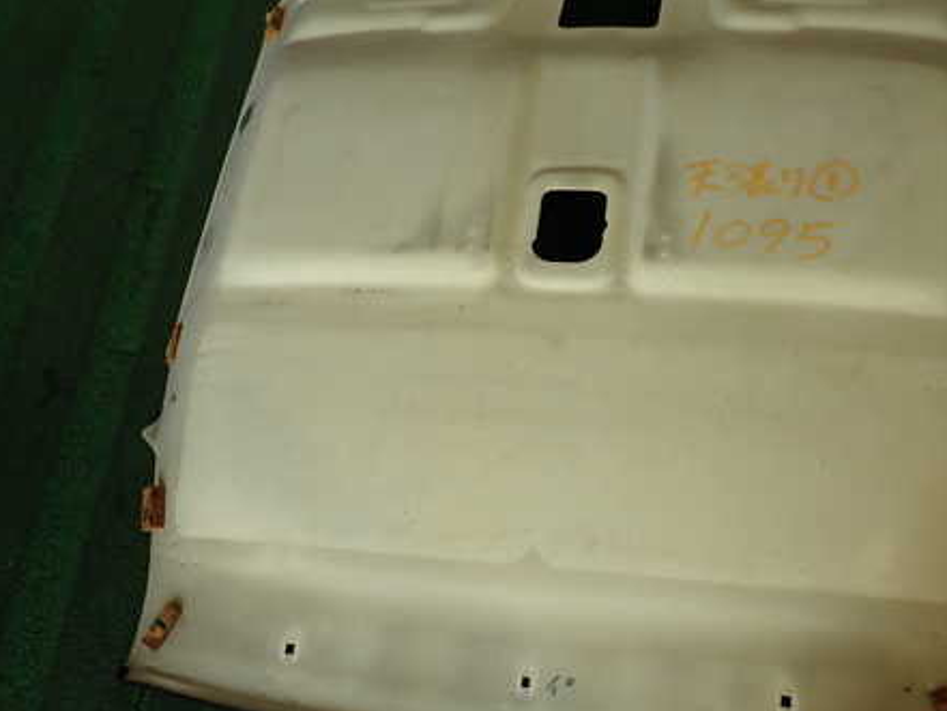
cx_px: 601
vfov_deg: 41.8
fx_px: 930
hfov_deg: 53.3
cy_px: 359
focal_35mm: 34
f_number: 2.8
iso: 100
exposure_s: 1/80
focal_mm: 4.5
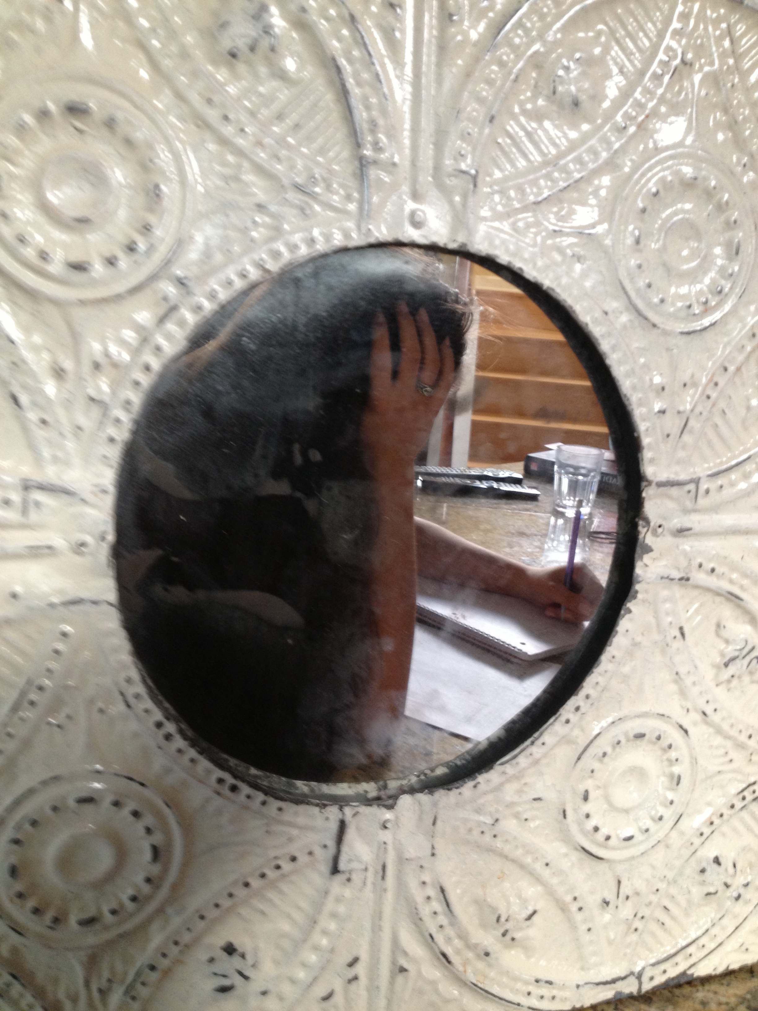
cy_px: 506
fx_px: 1022
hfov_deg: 40.7
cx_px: 379
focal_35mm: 35
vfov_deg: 52.6
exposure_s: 1/20
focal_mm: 4.28
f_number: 2.4
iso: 125
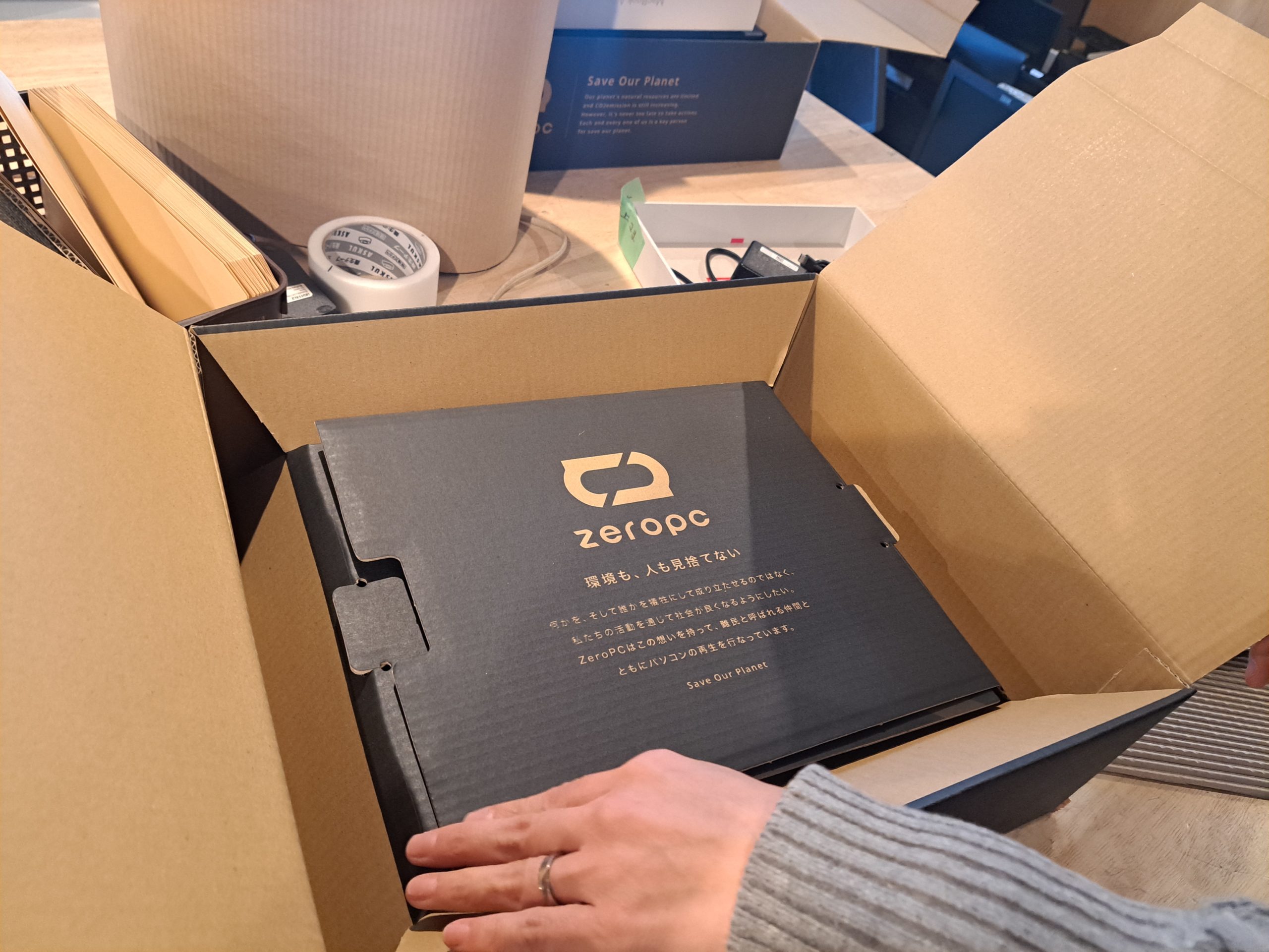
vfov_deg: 56.8
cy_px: 476
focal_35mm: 24
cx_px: 634
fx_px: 880
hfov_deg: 71.6
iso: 400
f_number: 1.8
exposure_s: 1/50
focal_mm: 5.23
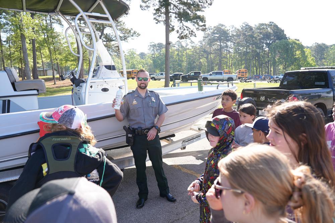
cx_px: 168
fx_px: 223
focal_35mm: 24
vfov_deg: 53.1
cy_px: 112
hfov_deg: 73.7
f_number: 4
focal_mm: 24
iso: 80
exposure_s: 1/160
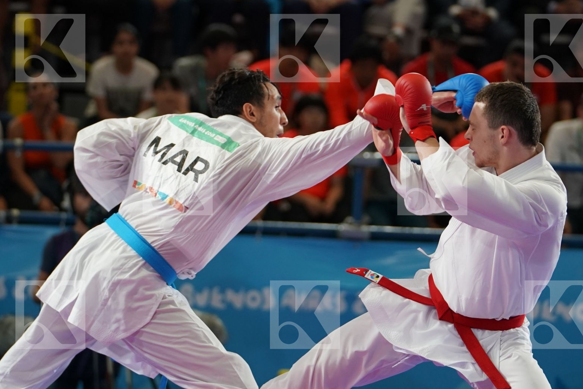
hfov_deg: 8.3
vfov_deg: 5.6
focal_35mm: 247
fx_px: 4000
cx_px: 305
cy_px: 181
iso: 1250
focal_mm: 142
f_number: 2.8
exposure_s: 1/1000
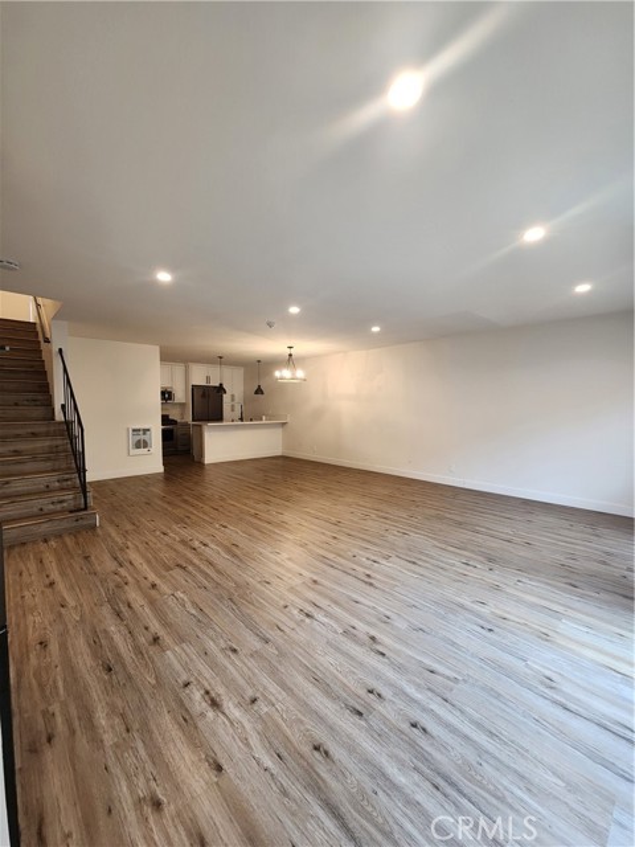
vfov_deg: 106.2
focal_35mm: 13
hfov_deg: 89.9
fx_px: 318
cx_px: 318
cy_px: 424
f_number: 2.2
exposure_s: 1/60
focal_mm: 2.2
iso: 250
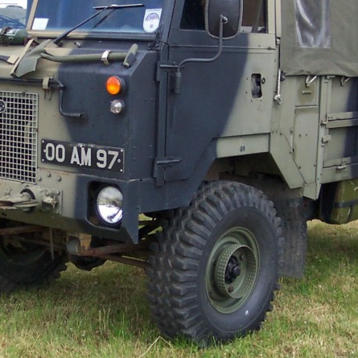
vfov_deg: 19.9
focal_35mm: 87
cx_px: 218
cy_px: 146
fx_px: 1018
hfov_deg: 19.9
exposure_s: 1/700
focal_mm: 8
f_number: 2.8
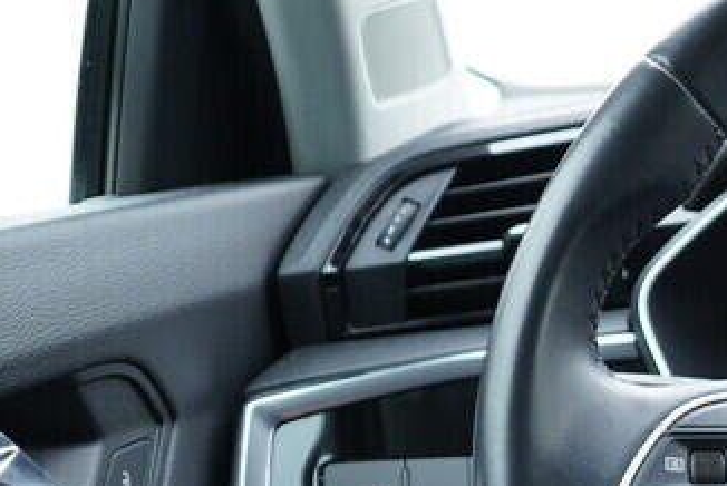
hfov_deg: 16.6
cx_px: 1068
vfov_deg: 12.0
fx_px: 2284
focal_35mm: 113
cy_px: 512
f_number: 2.8
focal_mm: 24
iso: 320
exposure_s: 1/40
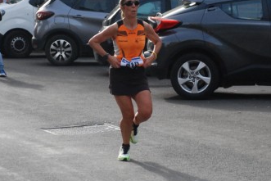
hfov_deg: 11.4
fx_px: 1356
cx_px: 163
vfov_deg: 7.6
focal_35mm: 180
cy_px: 97
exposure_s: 1/1000
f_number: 5.3
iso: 1000
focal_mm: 66
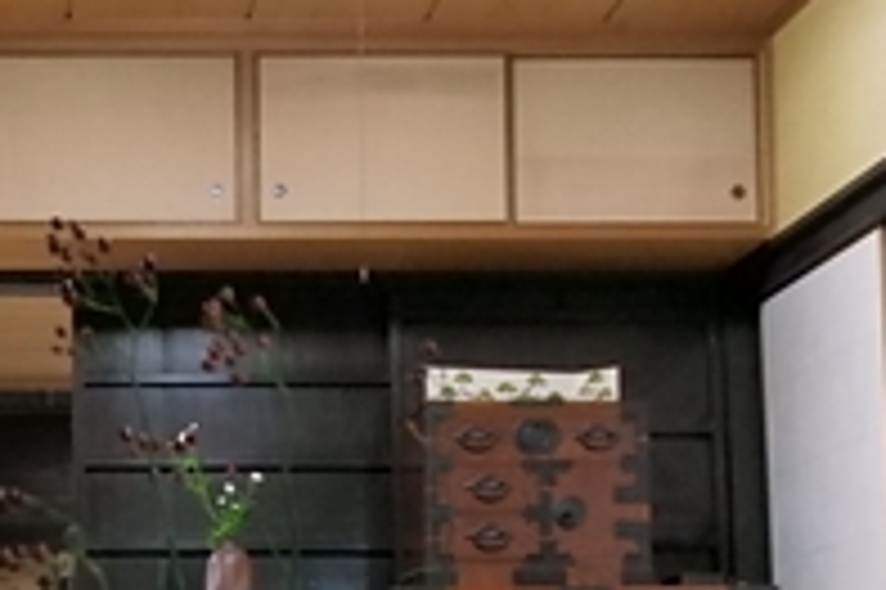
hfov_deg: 20.8
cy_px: 631
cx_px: 4
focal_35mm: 95
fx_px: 2336
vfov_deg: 14.1
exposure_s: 1/40
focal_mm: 15
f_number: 4
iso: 3200
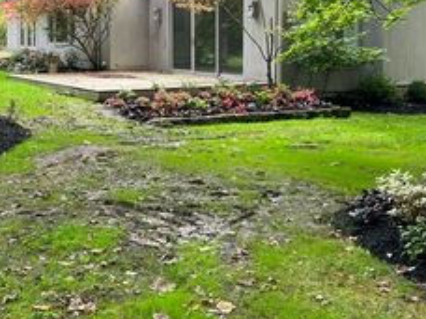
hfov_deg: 33.4
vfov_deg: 25.3
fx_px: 701
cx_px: 136
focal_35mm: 57
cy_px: 68
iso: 32
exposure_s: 1/124
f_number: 1.5
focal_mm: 5.7
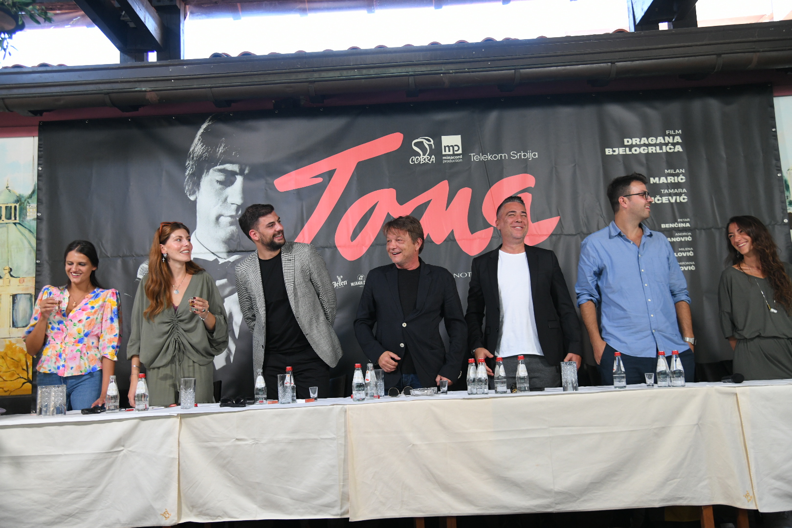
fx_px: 748
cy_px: 264
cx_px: 396
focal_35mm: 34
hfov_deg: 55.8
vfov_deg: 38.9
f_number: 4
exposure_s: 1/250
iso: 1600
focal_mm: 34
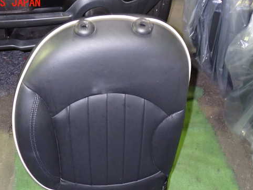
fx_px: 329
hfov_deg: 41.9
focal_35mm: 45
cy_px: 115
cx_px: 103
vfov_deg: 32.1
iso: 800
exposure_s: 1/40
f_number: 2.5
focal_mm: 6.37
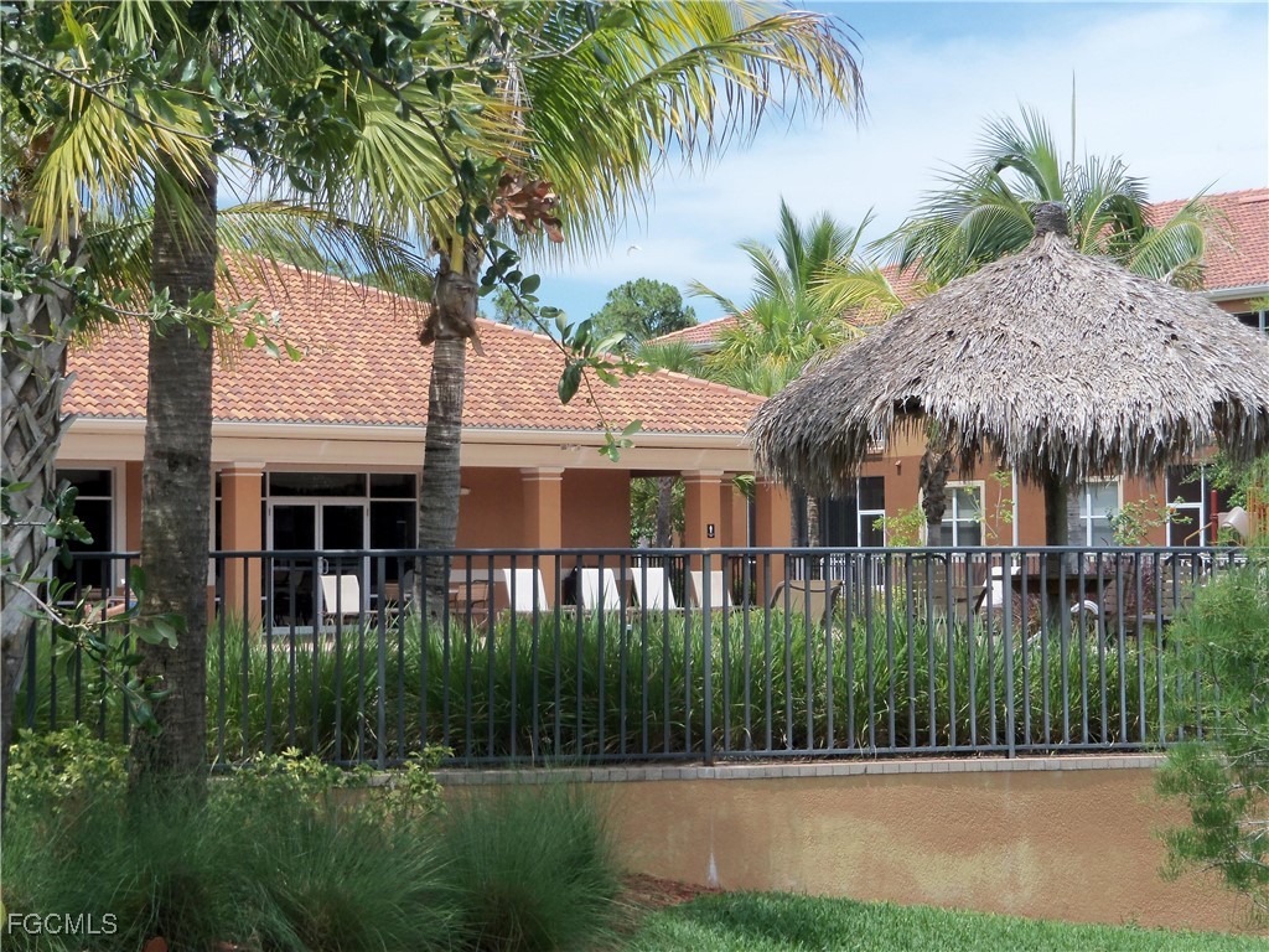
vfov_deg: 19.1
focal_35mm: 77
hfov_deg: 25.3
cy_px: 476
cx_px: 634
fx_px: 2823
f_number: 5
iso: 64
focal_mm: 13.7
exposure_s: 1/320
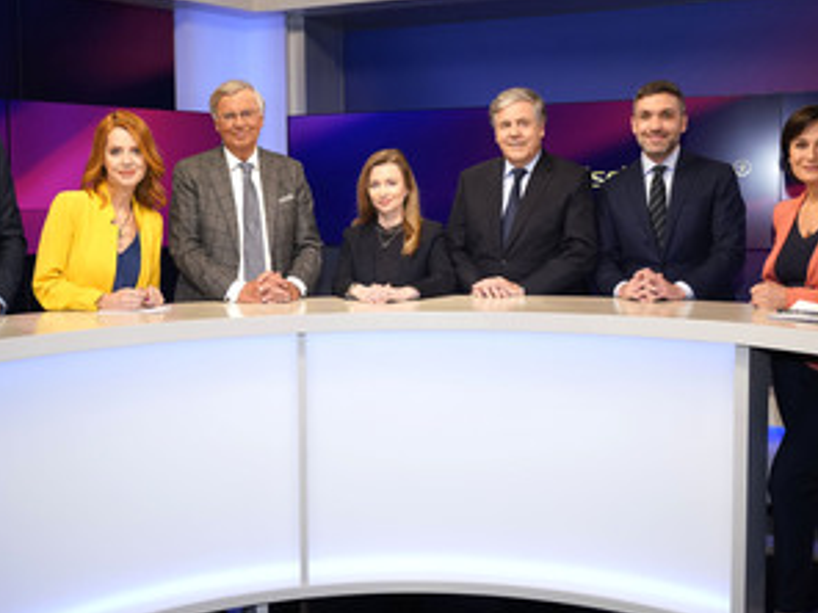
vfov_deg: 35.1
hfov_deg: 45.7
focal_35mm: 41
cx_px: 358
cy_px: 276
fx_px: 969
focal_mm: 28
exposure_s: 1/160
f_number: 5
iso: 2000
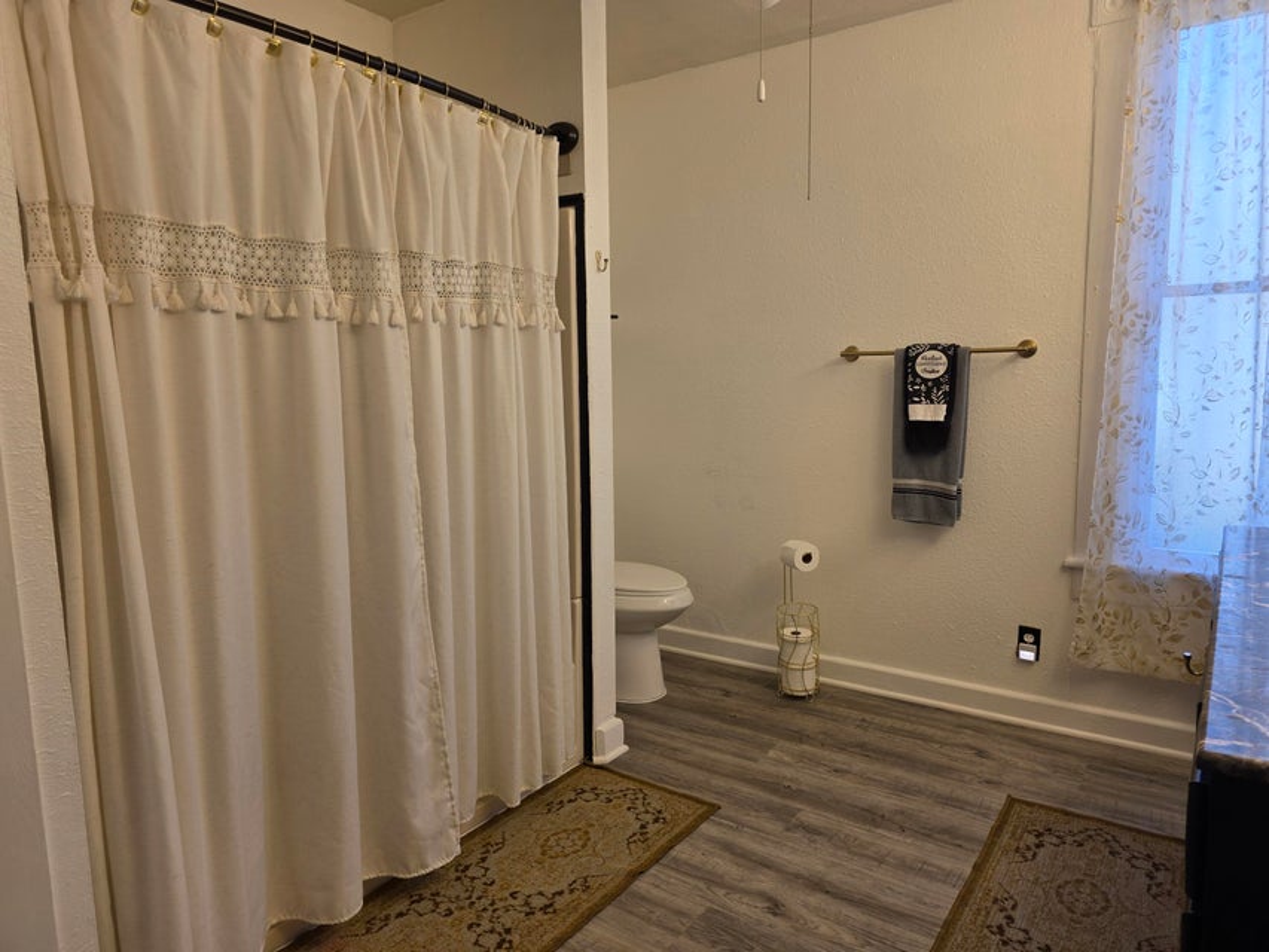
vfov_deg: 58.9
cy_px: 476
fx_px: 843
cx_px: 634
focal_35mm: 23
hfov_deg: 73.9
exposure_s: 1/120
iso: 50
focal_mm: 6.3
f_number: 1.7
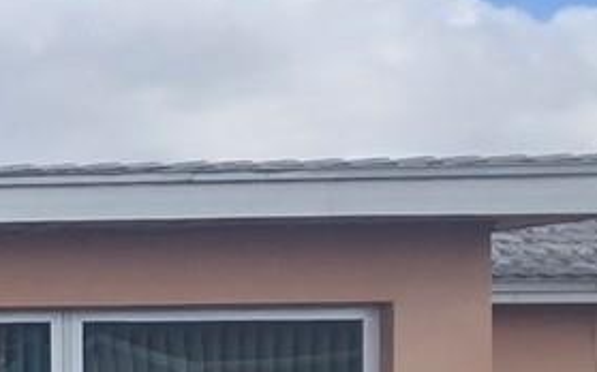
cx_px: -929
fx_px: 1285
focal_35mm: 79
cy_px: 413
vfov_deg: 16.0
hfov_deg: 14.0
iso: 50
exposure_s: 1/1904
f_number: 2.2
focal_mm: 2.2
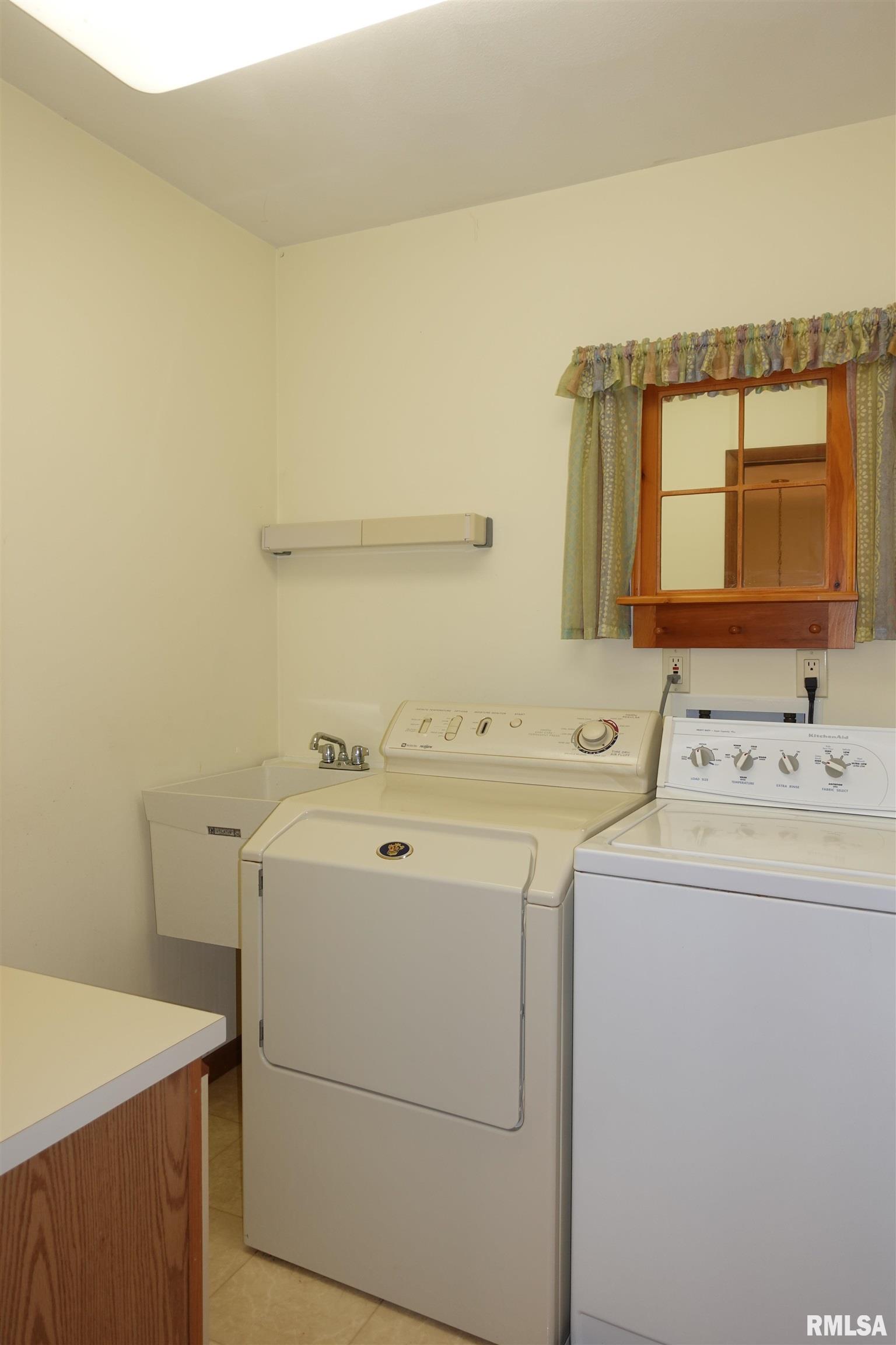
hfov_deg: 53.1
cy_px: 672
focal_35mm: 24
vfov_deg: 73.7
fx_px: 896
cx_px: 448
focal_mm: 8.8
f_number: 2.8
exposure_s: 1/60
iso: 125
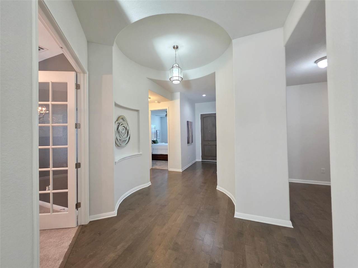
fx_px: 134
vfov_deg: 89.9
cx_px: 179
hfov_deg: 106.2
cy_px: 134
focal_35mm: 13
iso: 500
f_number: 1.9
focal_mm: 2.2
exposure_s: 1/60
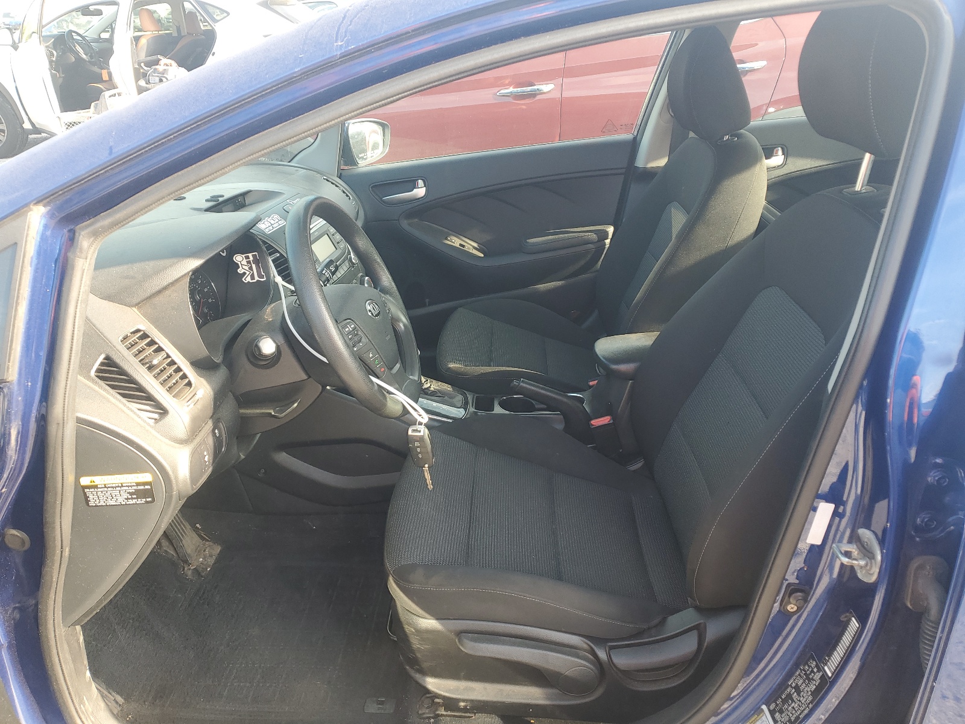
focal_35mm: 26
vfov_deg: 53.1
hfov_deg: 67.3
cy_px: 362
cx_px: 482
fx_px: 725
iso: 50
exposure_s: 1/145
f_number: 1.5
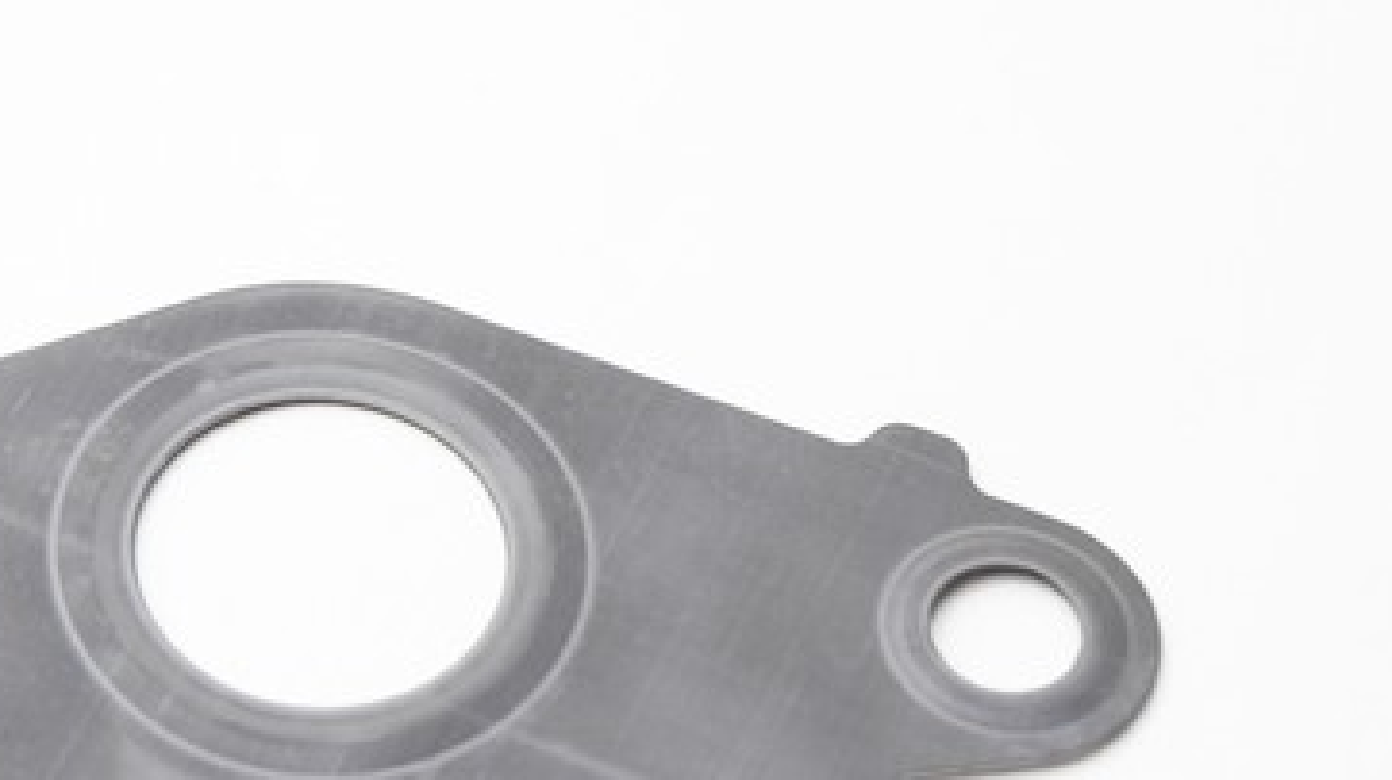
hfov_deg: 14.0
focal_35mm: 153
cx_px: 311
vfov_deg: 7.9
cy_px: 555
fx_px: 5640
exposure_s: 1/60
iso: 1600
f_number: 5.6
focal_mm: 55
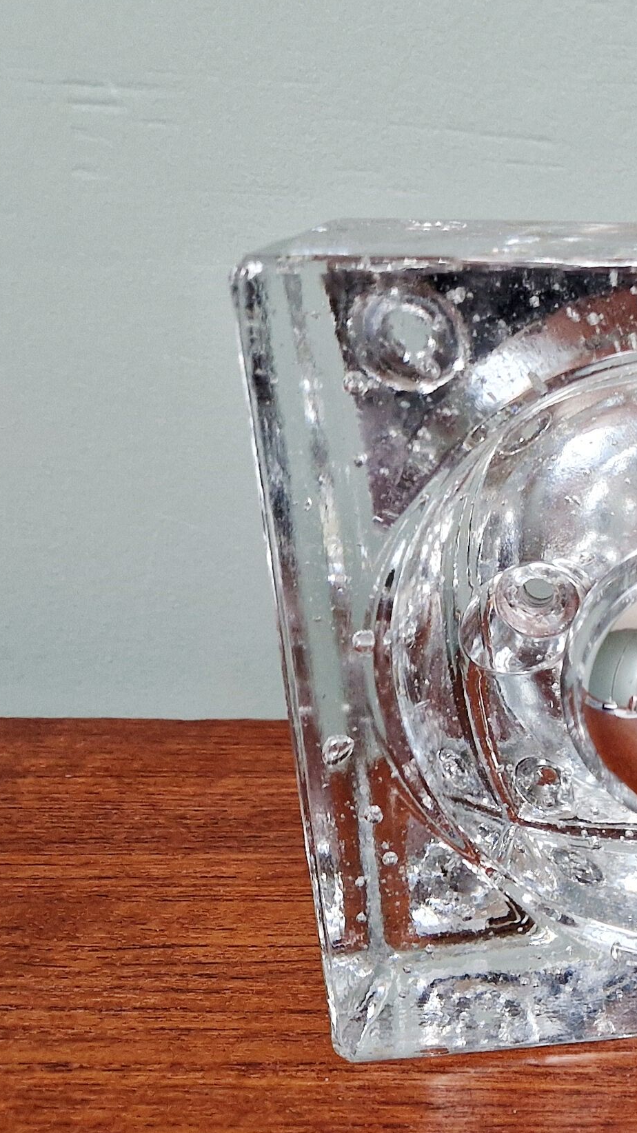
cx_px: 1225
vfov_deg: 34.3
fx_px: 1832
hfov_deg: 16.0
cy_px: 674
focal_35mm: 61
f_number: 1.8
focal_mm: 5.4
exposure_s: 1/100
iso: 250
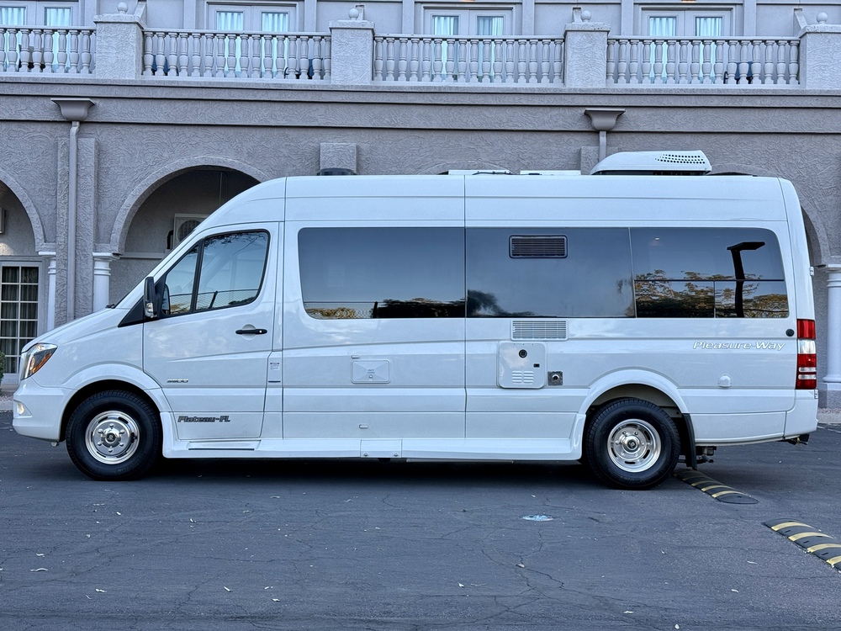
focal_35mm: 48
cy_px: 316
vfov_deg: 30.3
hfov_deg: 39.7
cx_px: 420
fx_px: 1166
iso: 64
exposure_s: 1/469
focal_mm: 6.76
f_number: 1.78
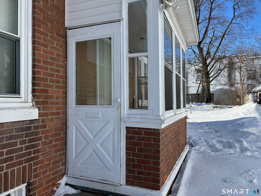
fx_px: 196
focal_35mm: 26
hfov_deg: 67.3
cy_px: 98
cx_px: 130
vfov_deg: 53.1
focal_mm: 5.7
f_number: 1.5
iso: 50
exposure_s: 1/3077
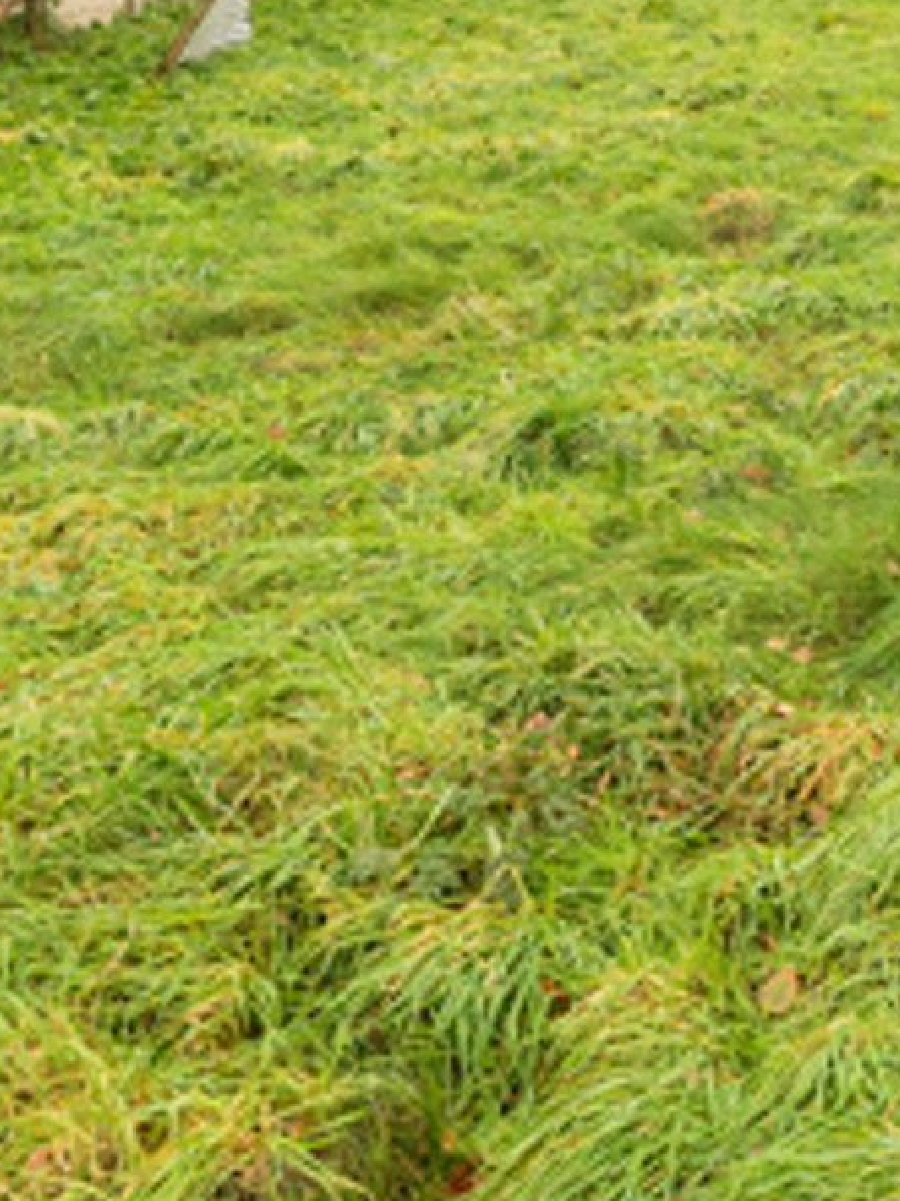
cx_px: 992
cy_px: -137
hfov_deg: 27.2
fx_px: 1700
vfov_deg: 33.6
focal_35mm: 49
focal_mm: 14
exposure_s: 1/100
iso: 250
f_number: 11
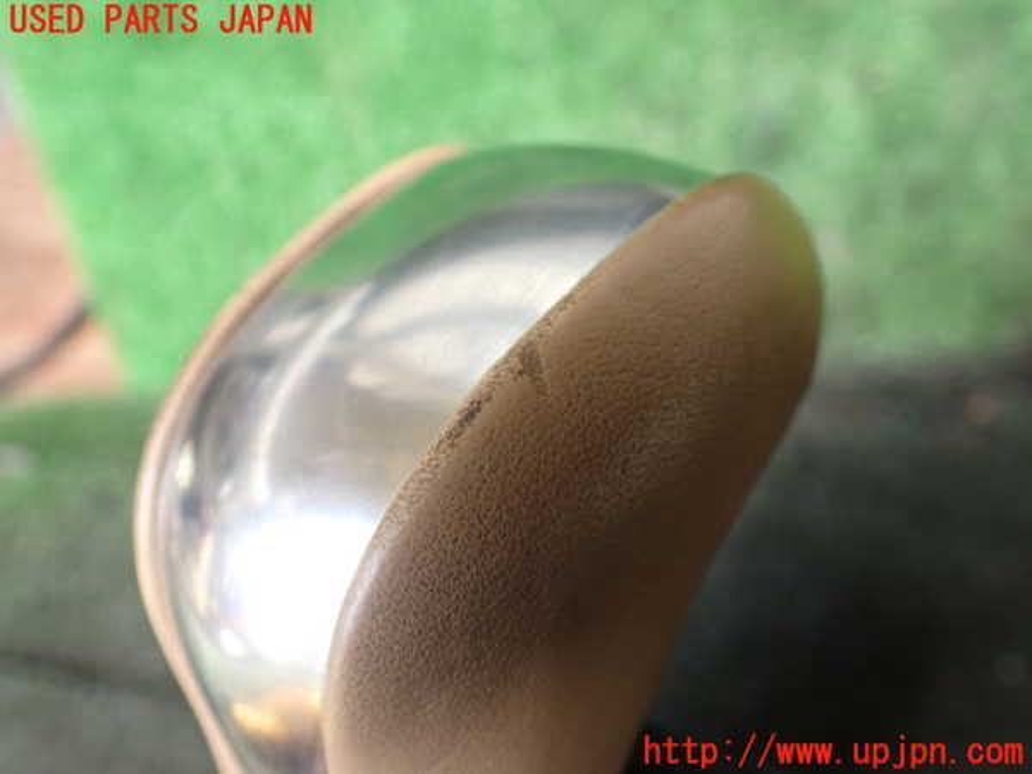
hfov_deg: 60.0
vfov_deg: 46.8
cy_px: 387
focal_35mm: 30
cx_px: 516
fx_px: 894
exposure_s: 1/125
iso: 250
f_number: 2.3
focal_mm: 5.4
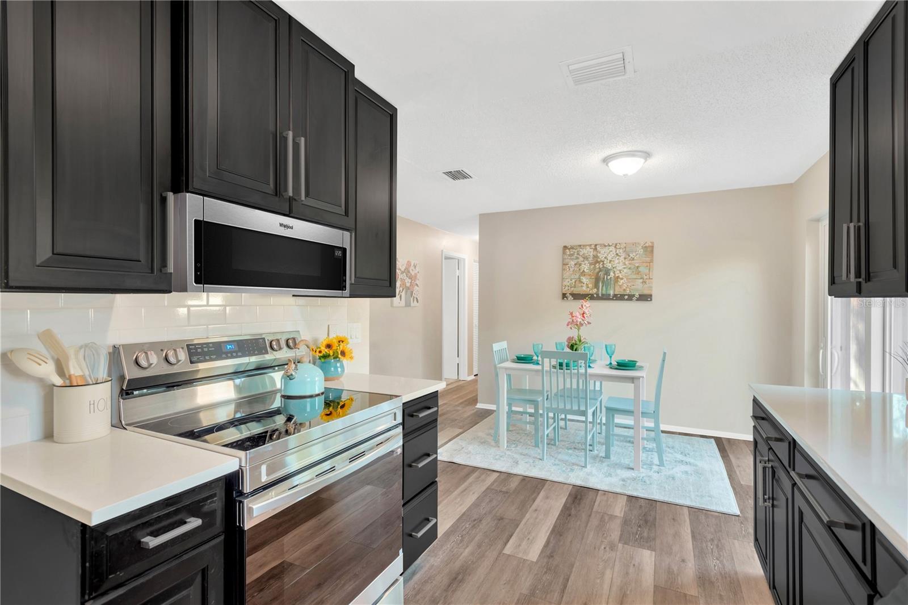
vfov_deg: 70.4
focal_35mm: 17
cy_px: 302
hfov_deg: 93.3
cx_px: 454
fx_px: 429
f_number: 6.3
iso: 400
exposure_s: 1/10
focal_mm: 17
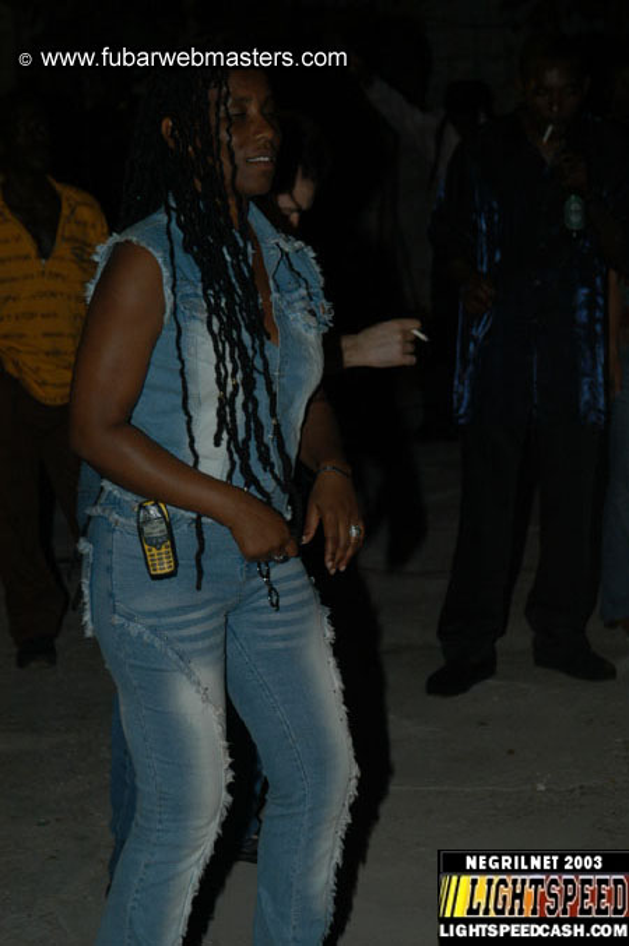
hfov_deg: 14.7
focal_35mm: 93
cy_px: 473
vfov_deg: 21.9
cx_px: 314
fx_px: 2442
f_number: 5
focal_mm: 62
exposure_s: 1/60
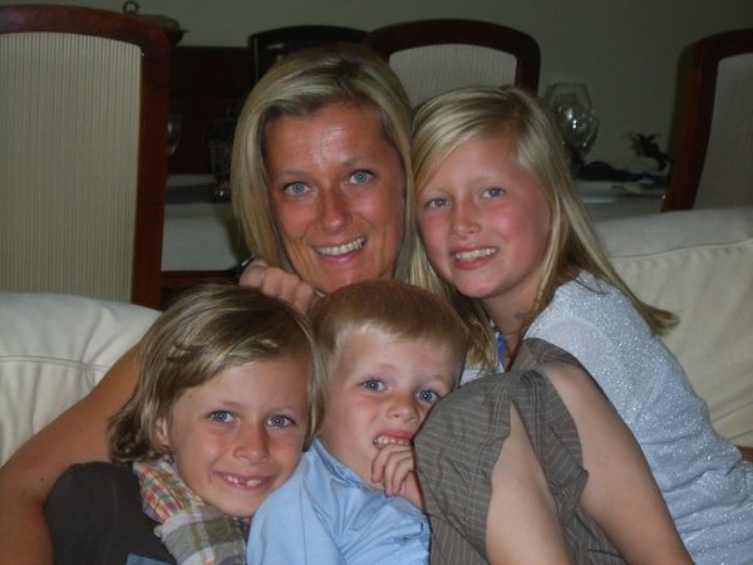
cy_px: 282
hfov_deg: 17.3
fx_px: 2480
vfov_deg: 13.0
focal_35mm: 114
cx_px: 376
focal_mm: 23.4
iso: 150
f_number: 5.1
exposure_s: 1/60
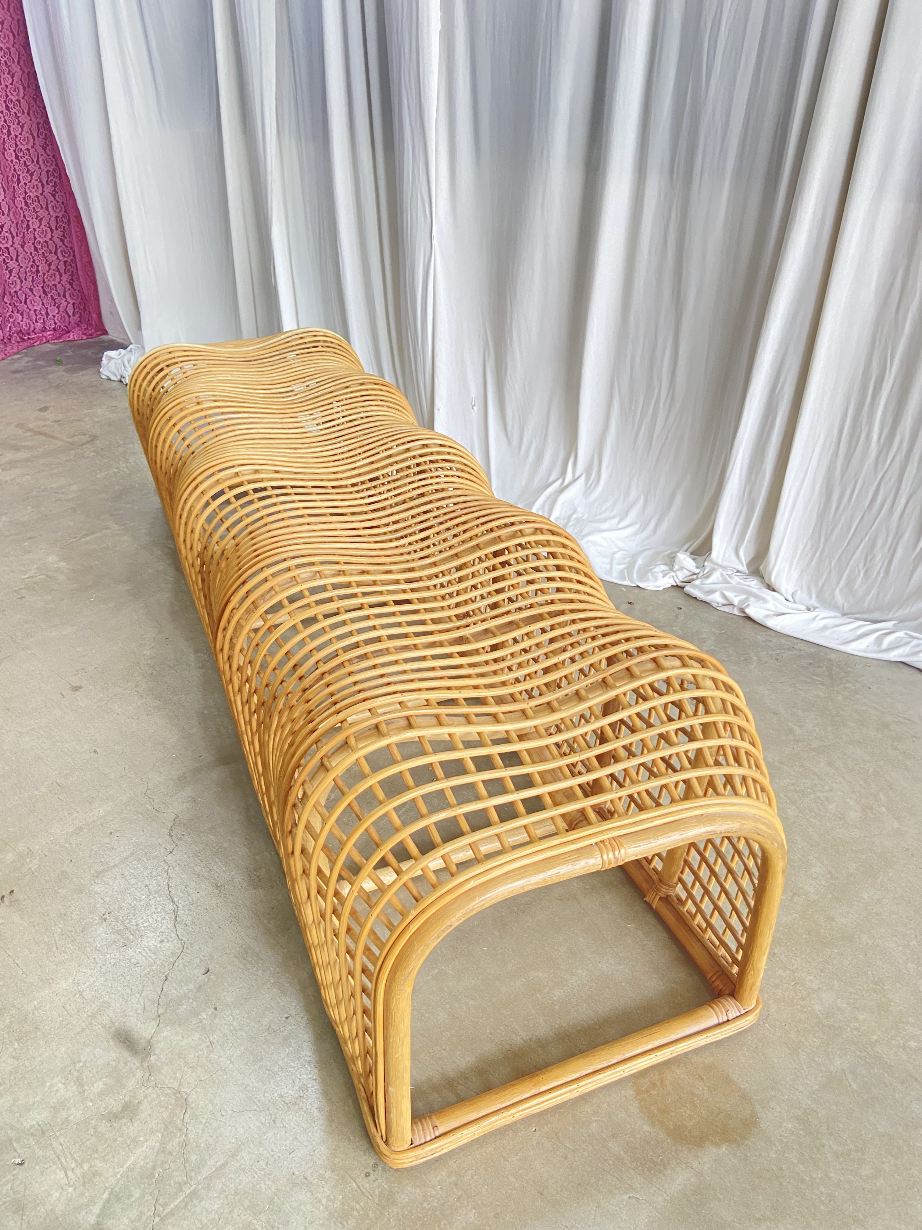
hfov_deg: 53.1
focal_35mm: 26
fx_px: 923
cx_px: 461
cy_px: 615
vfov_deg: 67.3
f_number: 1.8
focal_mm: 4.2
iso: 200
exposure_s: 1/60
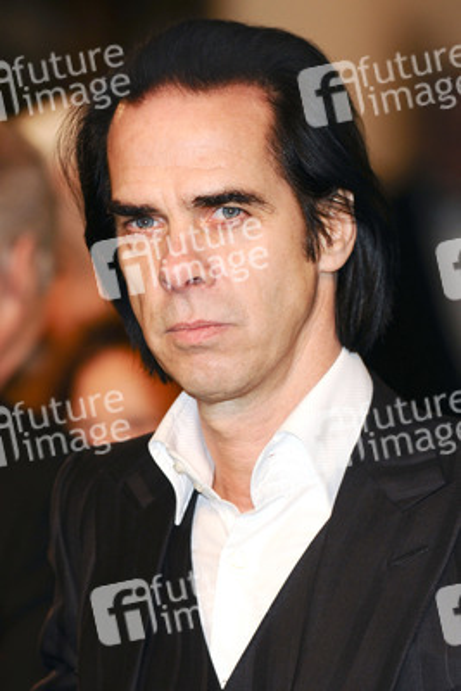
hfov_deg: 4.6
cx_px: 230
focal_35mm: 300
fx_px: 5757
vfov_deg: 6.9
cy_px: 346
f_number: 4.5
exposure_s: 1/200
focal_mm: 200
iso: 320
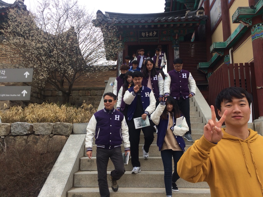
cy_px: 98
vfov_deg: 48.2
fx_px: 220
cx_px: 132
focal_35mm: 29
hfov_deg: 61.7
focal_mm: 4.15
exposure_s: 1/1244
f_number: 2.2
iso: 32
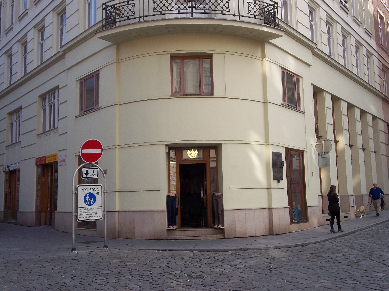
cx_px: 194
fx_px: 450
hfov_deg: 46.8
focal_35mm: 40
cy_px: 146
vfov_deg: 36.0
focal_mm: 7.1
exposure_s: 1/500
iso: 80
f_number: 3.2
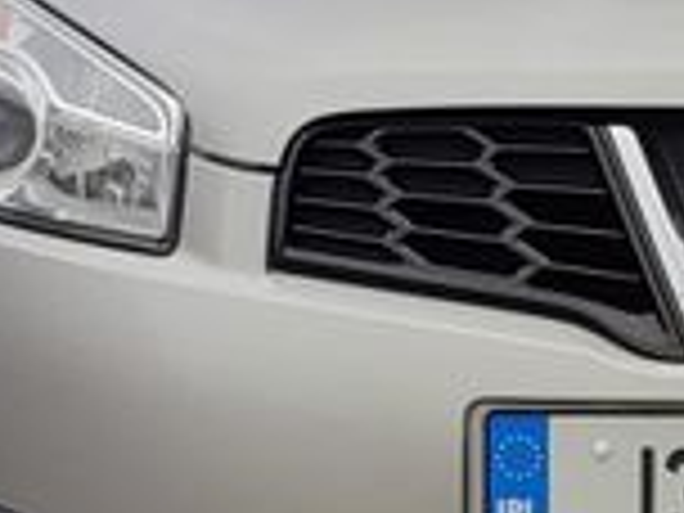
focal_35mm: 99
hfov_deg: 18.9
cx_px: 788
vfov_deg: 14.9
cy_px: 342
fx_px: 1956
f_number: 1.9
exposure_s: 1/499
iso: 50
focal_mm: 6.04
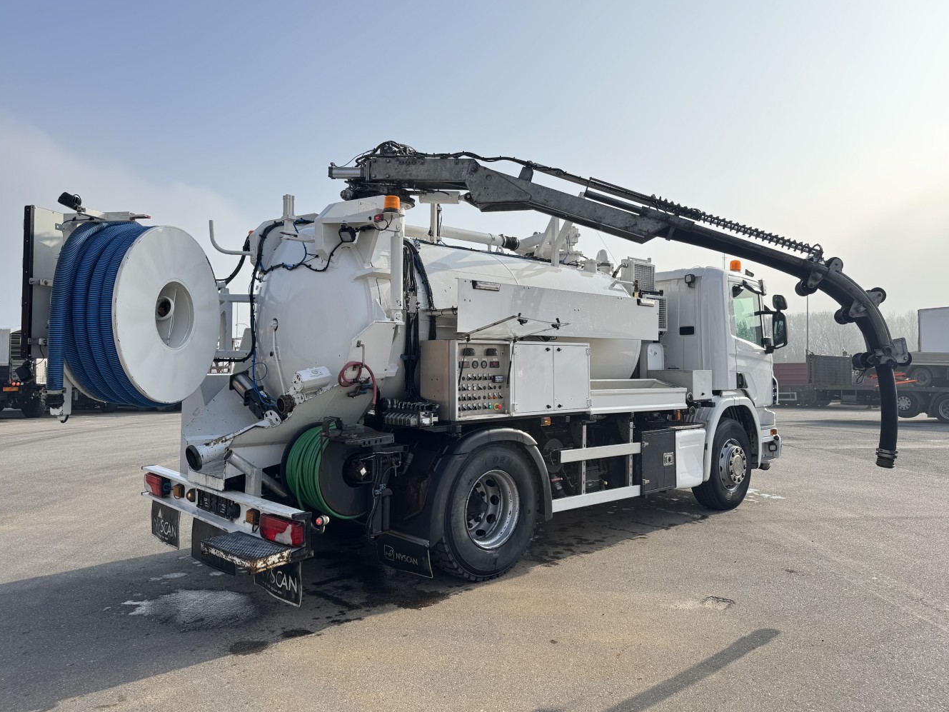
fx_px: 713
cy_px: 333
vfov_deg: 53.0
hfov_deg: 67.3
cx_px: 486
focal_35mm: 26
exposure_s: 1/1678
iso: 80
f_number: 1.78
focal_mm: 6.76
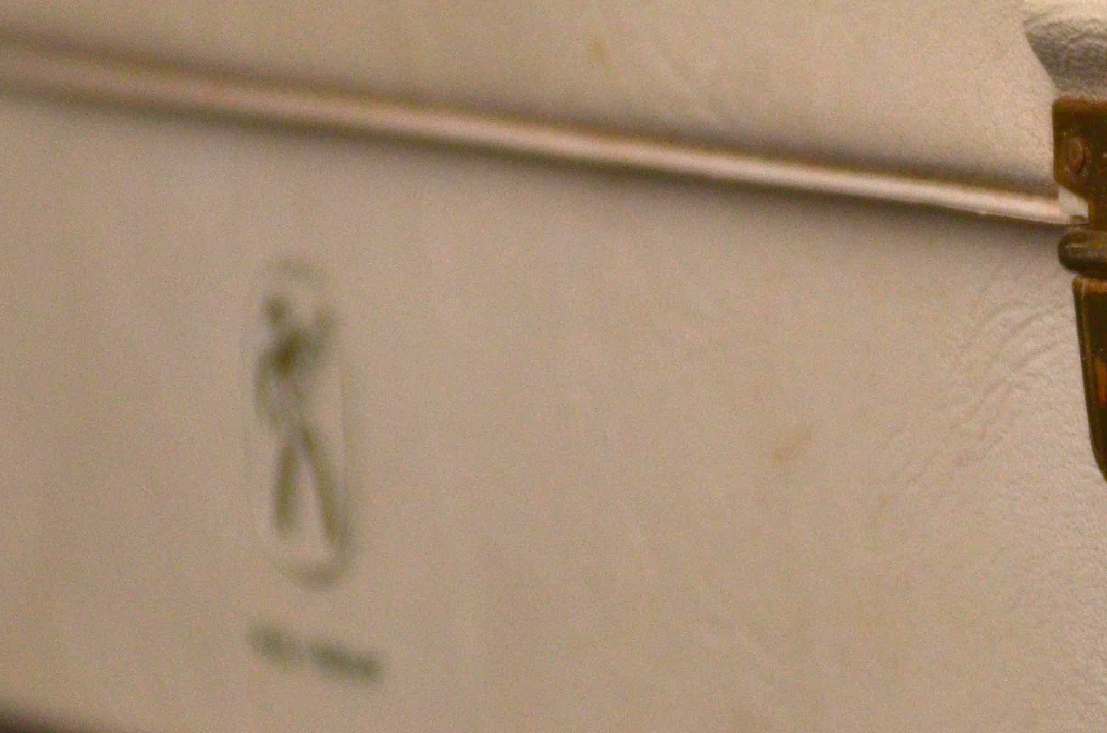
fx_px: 9550
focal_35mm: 311
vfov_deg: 4.4
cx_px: 1254
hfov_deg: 6.6
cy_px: 400
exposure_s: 1/200
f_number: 5.6
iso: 800
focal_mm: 85
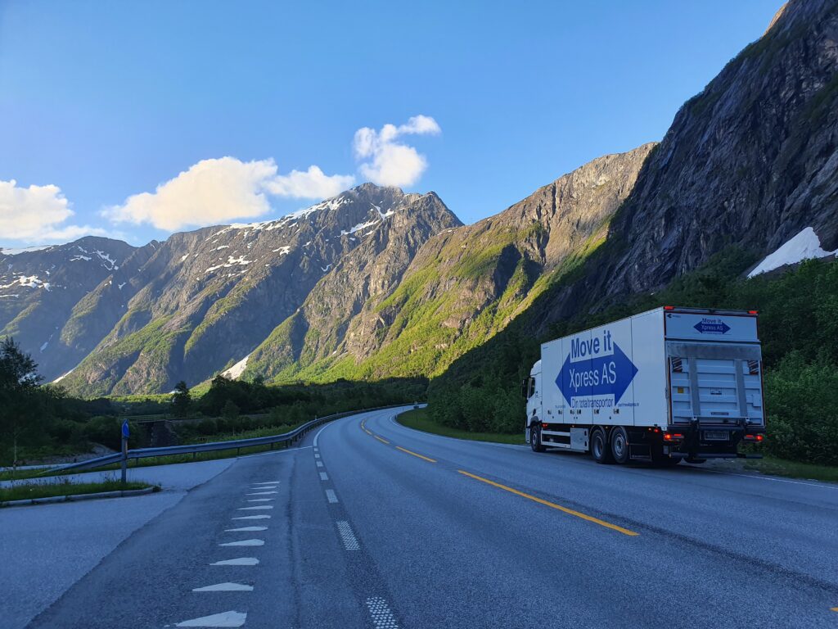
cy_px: 314
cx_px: 419
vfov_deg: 53.1
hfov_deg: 67.3
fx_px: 629
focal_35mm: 26
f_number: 2.4
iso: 50
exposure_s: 1/483
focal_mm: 4.32
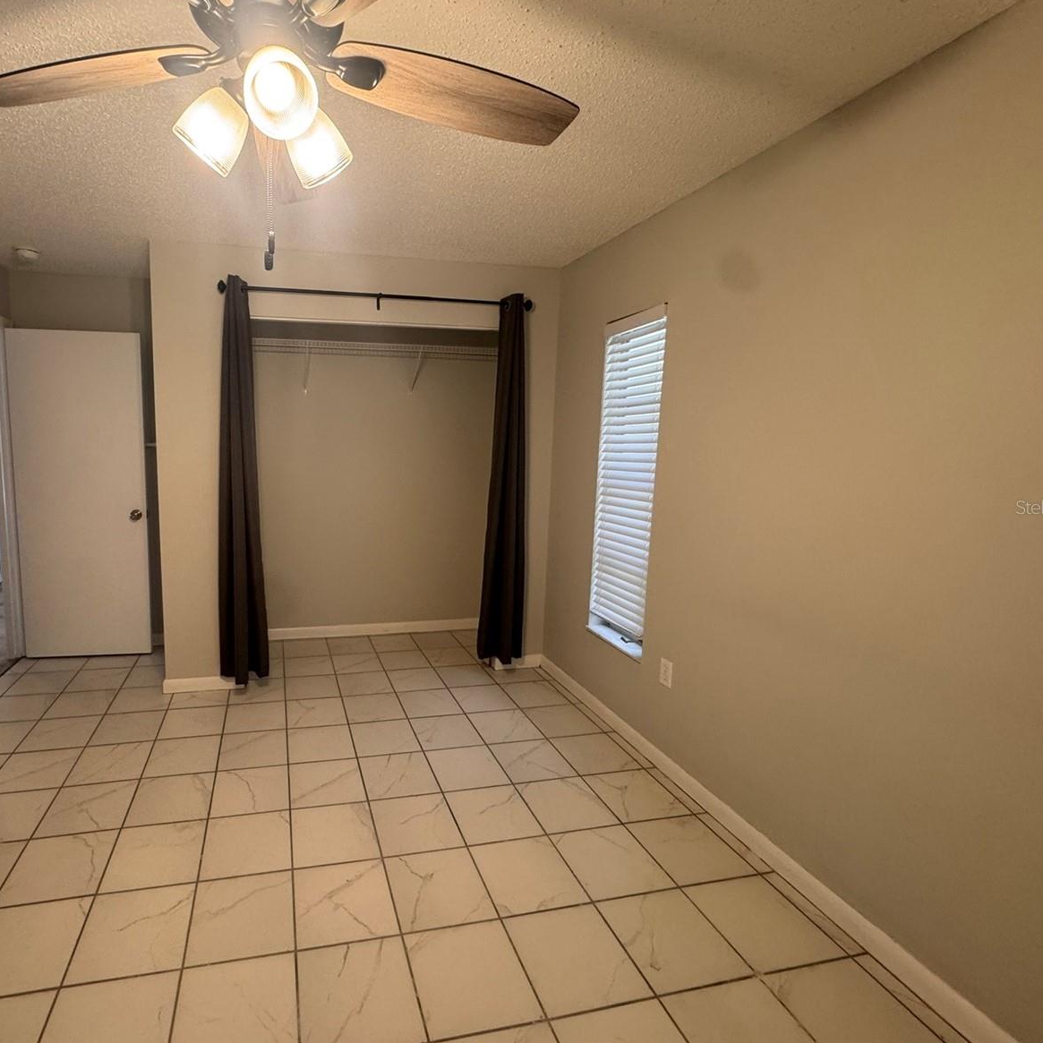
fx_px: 580
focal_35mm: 17
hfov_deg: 82.2
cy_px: 507
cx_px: 384
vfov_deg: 83.9
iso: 200
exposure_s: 1/60
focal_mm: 2.22
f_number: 2.2
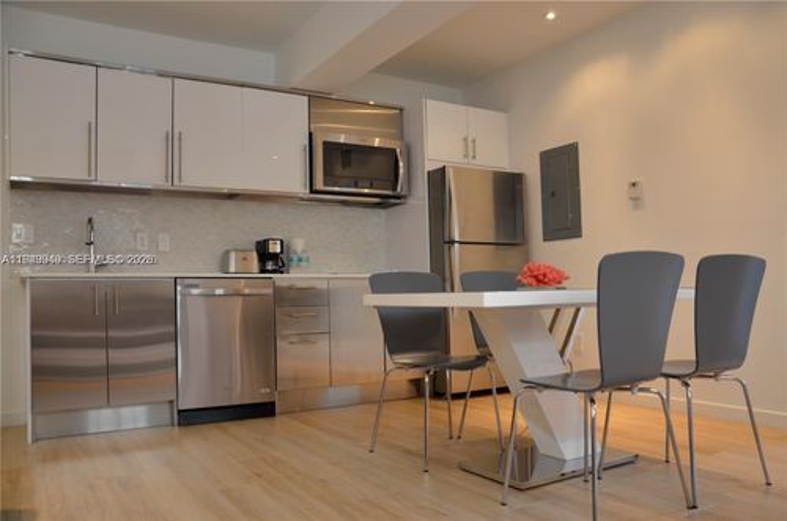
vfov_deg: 47.7
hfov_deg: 67.5
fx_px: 589
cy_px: 260
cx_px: 394
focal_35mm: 27
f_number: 4
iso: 720
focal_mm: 18
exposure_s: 1/60
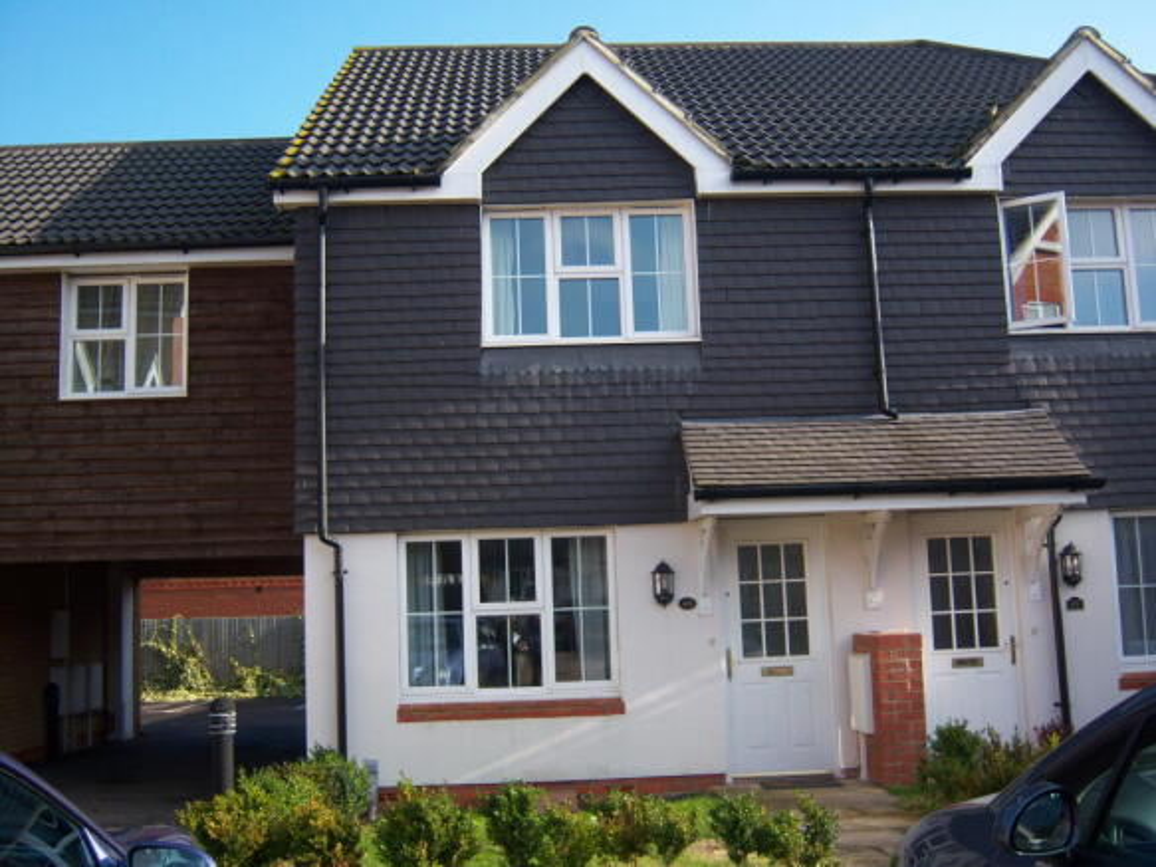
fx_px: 1202
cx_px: 578
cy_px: 434
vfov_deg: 39.6
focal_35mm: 36
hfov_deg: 51.4
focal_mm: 7.5
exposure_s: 1/640
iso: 80
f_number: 2.8
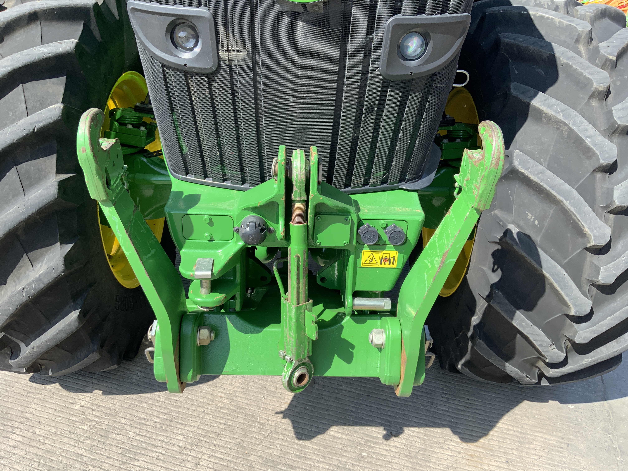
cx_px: 314
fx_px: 526
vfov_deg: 48.2
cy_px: 236
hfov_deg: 61.7
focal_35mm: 29
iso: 16
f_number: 1.8
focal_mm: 3
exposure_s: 1/613
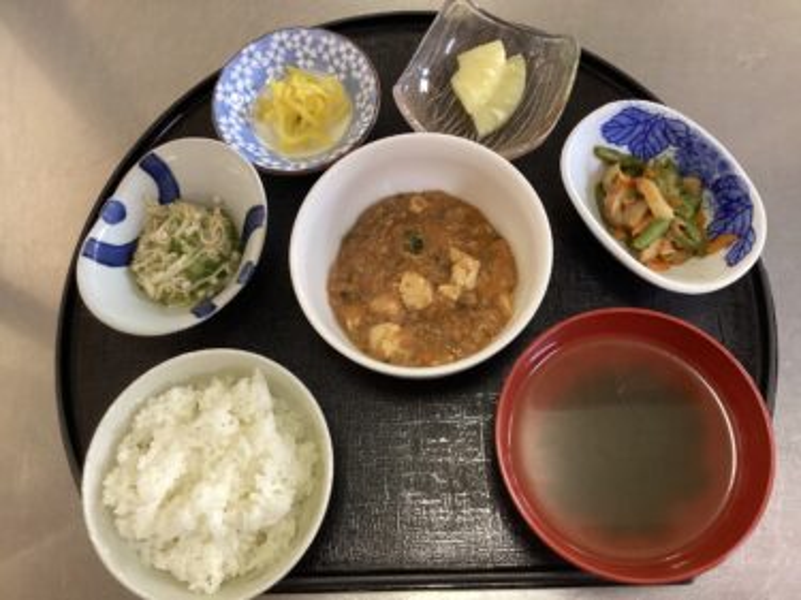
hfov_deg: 58.4
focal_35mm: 31
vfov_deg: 45.4
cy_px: 300
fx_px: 717
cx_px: 400
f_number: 2.4
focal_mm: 3.3
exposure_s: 1/40
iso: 250
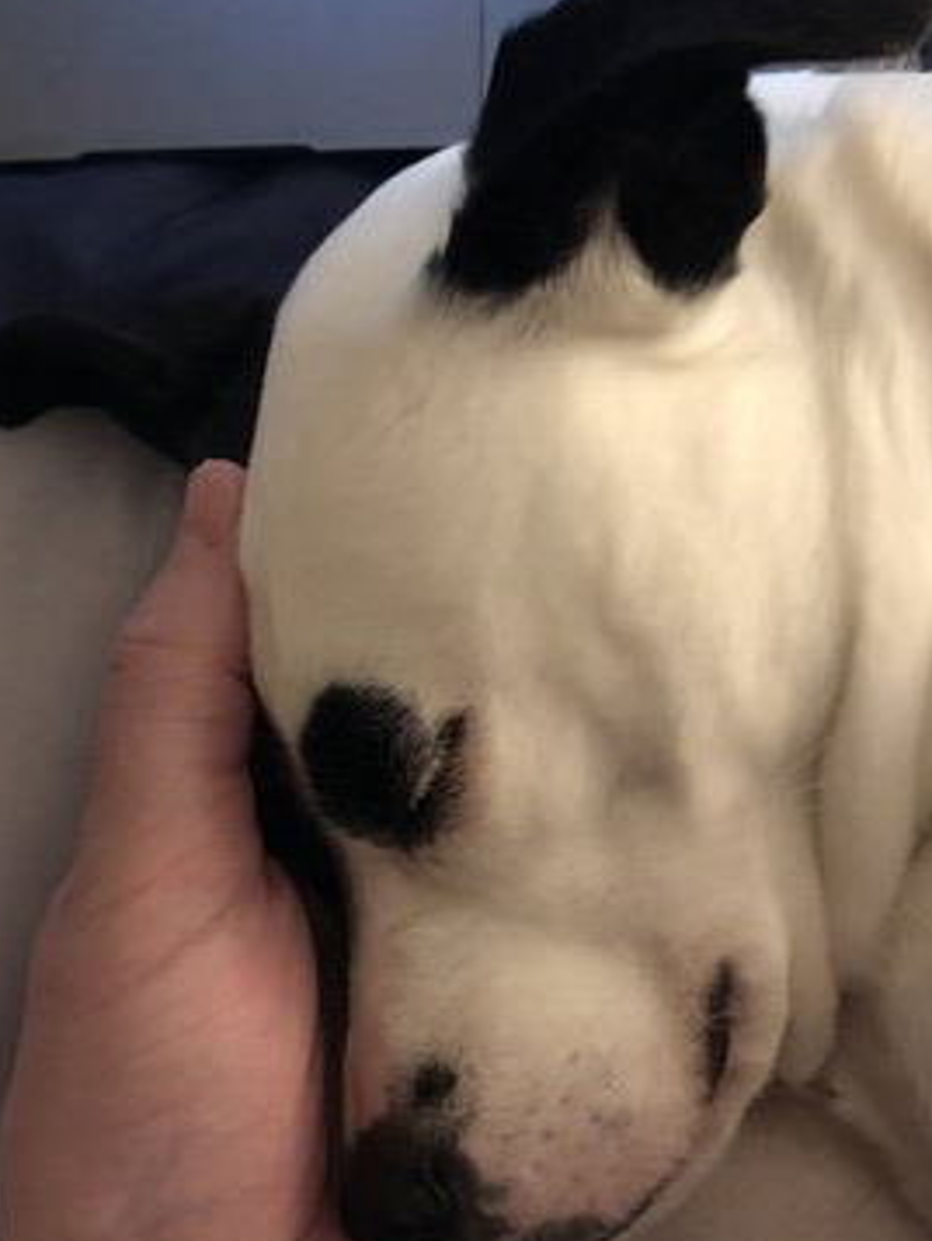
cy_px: 723
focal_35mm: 47
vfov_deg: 40.3
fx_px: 1686
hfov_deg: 30.9
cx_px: 494
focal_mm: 3.99
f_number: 1.8
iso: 100
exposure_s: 1/4
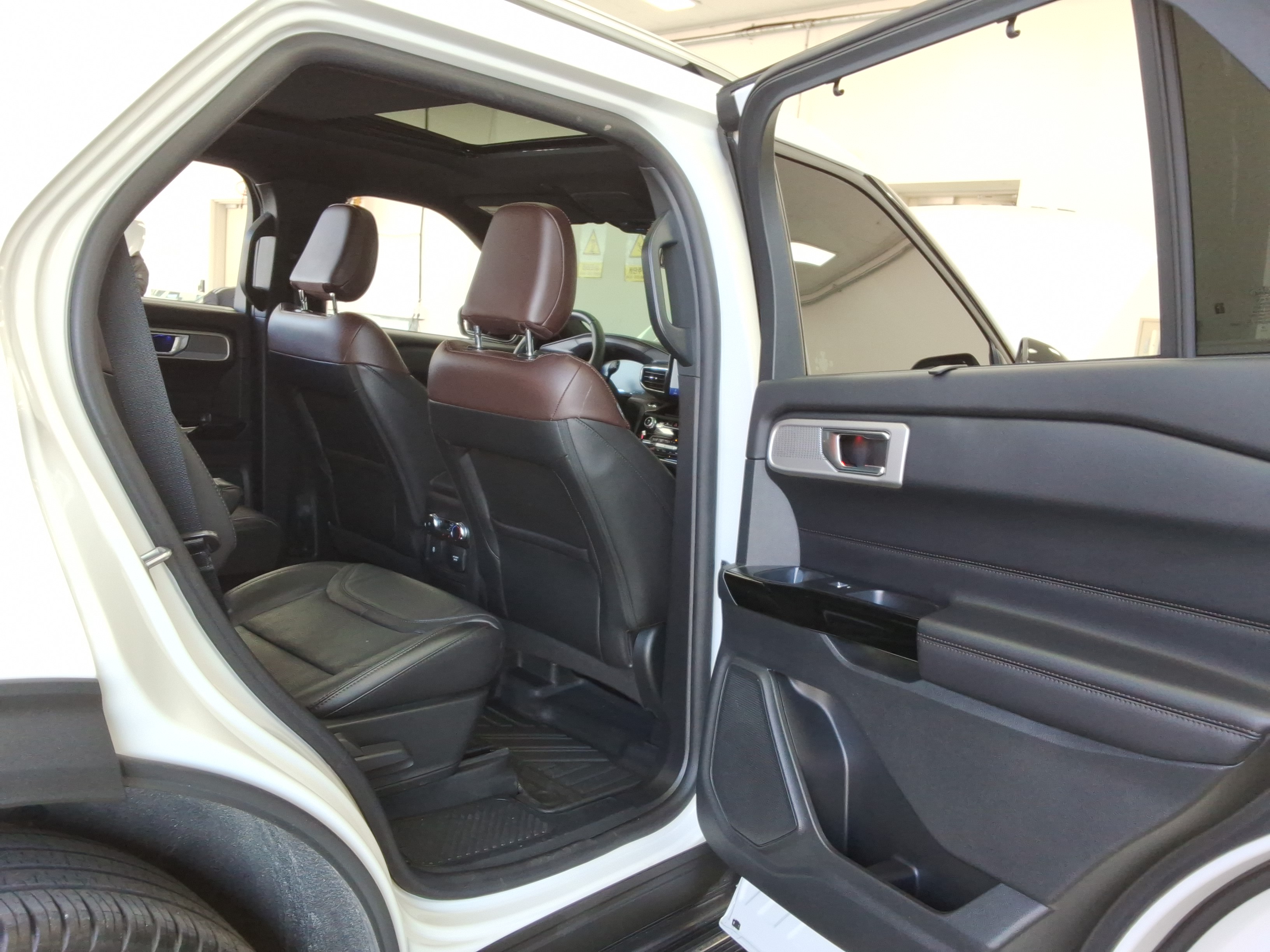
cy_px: 476
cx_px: 635
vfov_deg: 49.7
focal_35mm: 28
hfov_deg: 63.4
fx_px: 1027
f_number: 1.9
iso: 41
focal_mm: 2.91
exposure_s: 1/60
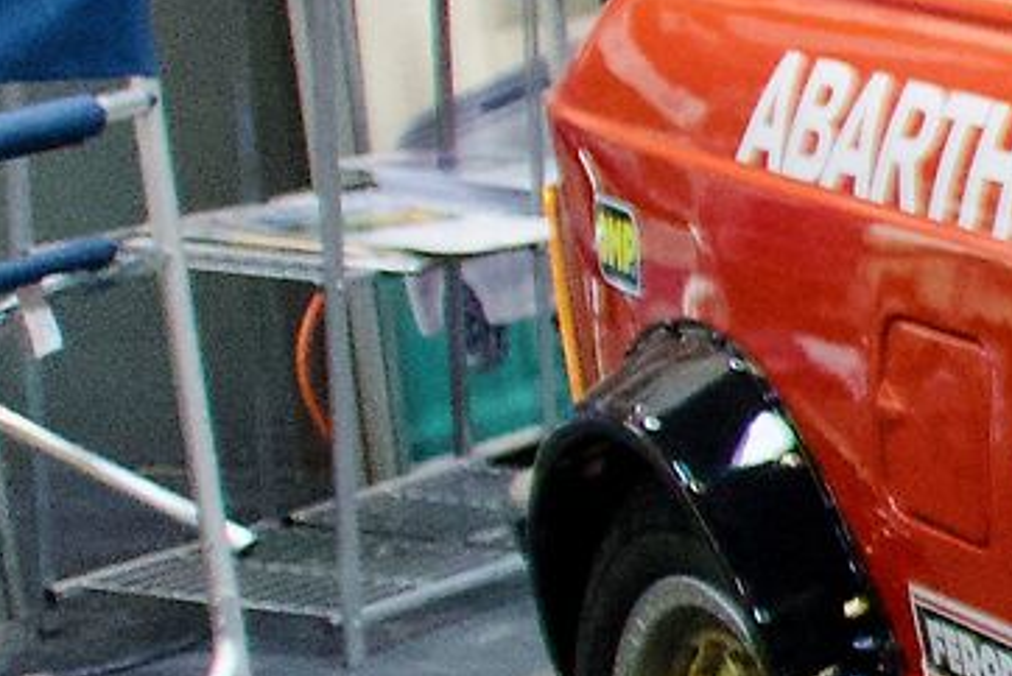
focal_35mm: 159
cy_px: 598
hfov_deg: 9.5
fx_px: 4473
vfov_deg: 8.6
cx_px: 3195
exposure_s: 1/160
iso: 1600
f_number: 4
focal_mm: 16
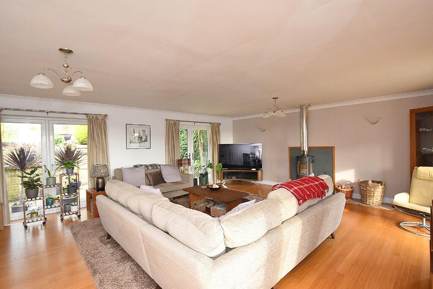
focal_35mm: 16
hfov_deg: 95.0
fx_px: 198
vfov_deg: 72.1
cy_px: 144
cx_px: 216
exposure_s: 1/125
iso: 1000
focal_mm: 11
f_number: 4
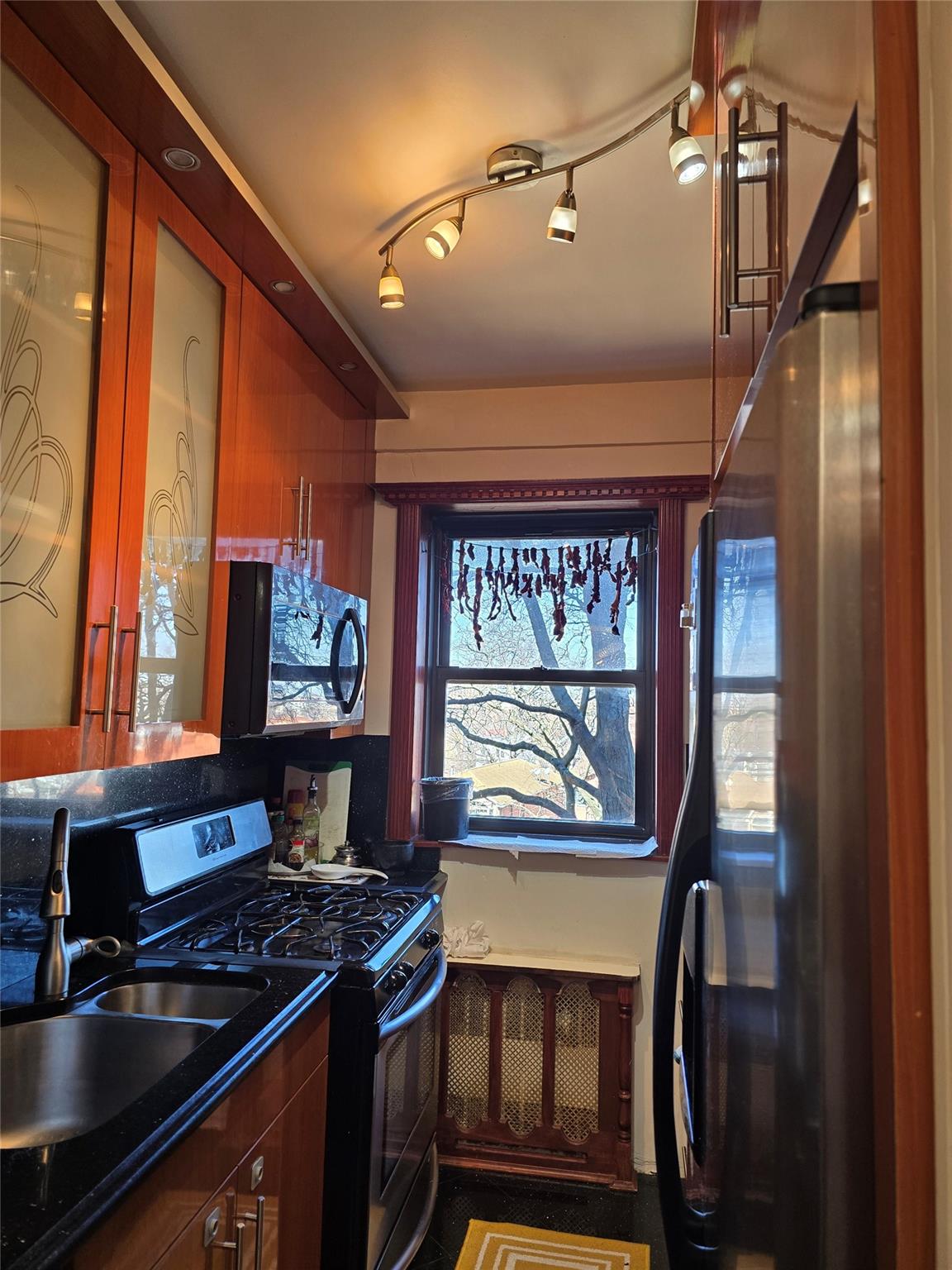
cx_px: 476
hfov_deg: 58.9
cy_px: 635
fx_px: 843
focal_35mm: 23
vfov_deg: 73.9
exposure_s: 1/120
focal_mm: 6.3
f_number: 1.7
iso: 125
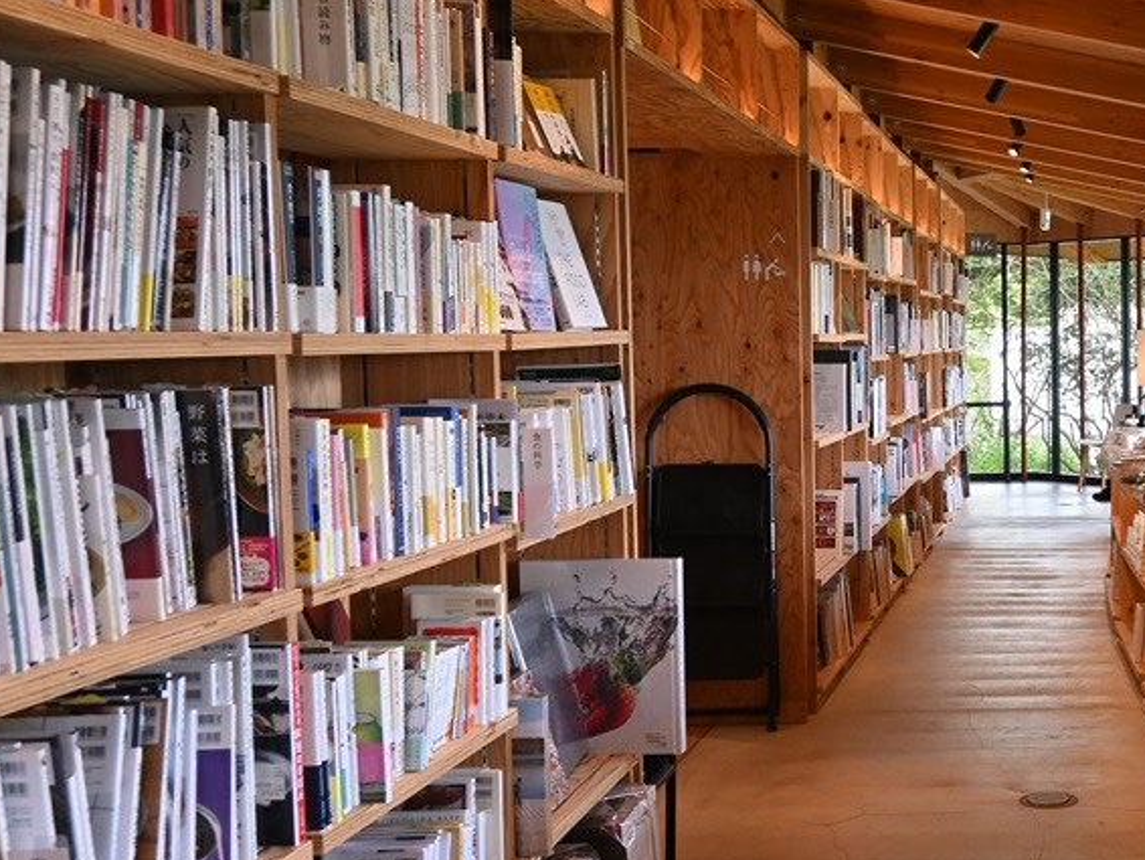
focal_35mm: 57
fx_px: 1871
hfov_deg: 31.1
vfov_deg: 25.9
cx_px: 1190
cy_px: 449
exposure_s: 1/100
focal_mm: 18.5
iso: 400
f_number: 4.5
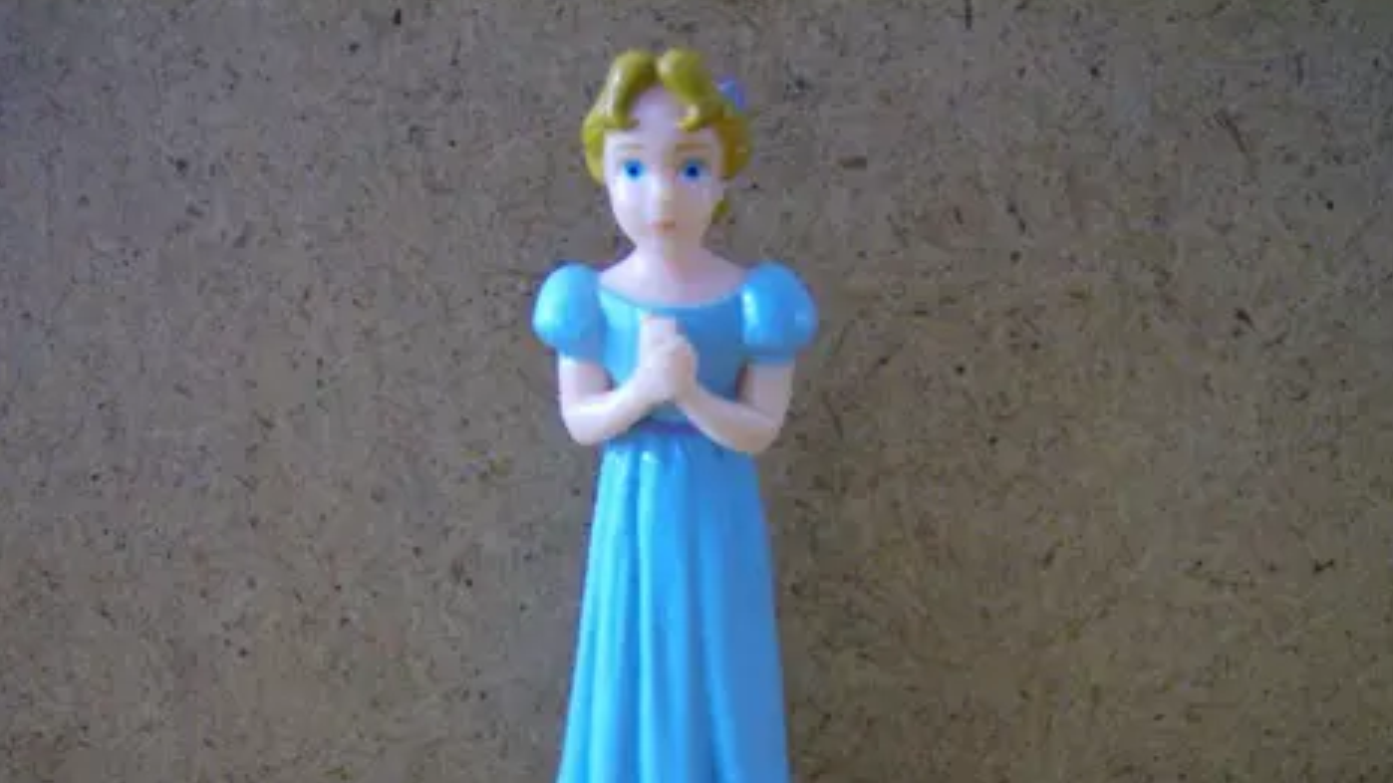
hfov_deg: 50.5
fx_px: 1477
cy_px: 511
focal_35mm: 40
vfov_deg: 29.5
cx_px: 701
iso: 200
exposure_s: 1/34.4
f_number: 2.8
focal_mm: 6
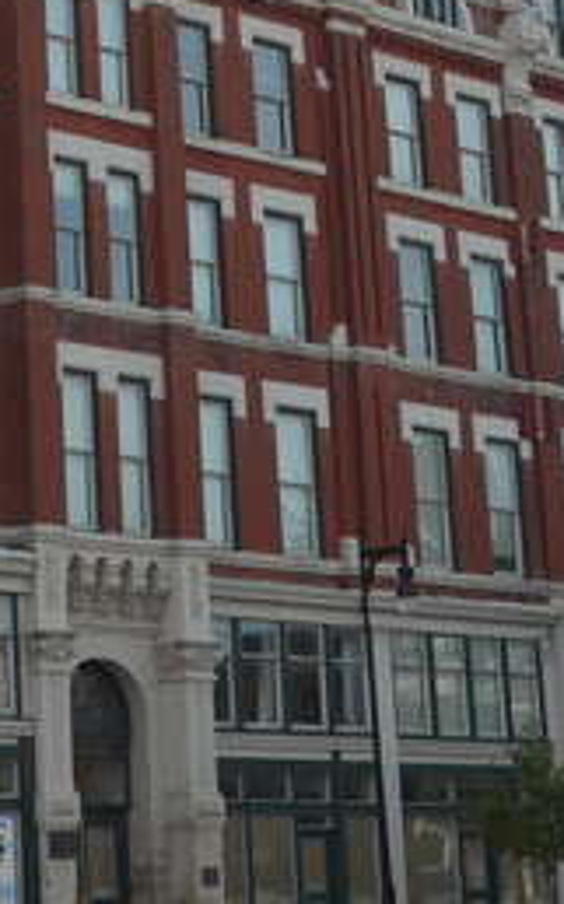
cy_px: 170
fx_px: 2462
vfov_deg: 20.5
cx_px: -263
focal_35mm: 100
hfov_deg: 12.5
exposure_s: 1/250
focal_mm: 22
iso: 100
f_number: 8
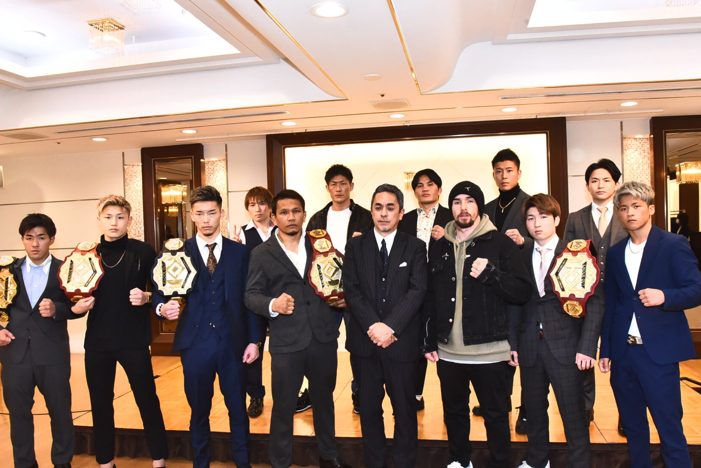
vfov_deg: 46.4
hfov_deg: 65.4
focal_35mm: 28
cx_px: 367
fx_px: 545
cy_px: 241
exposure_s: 1/200
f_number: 9
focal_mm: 24
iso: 5000
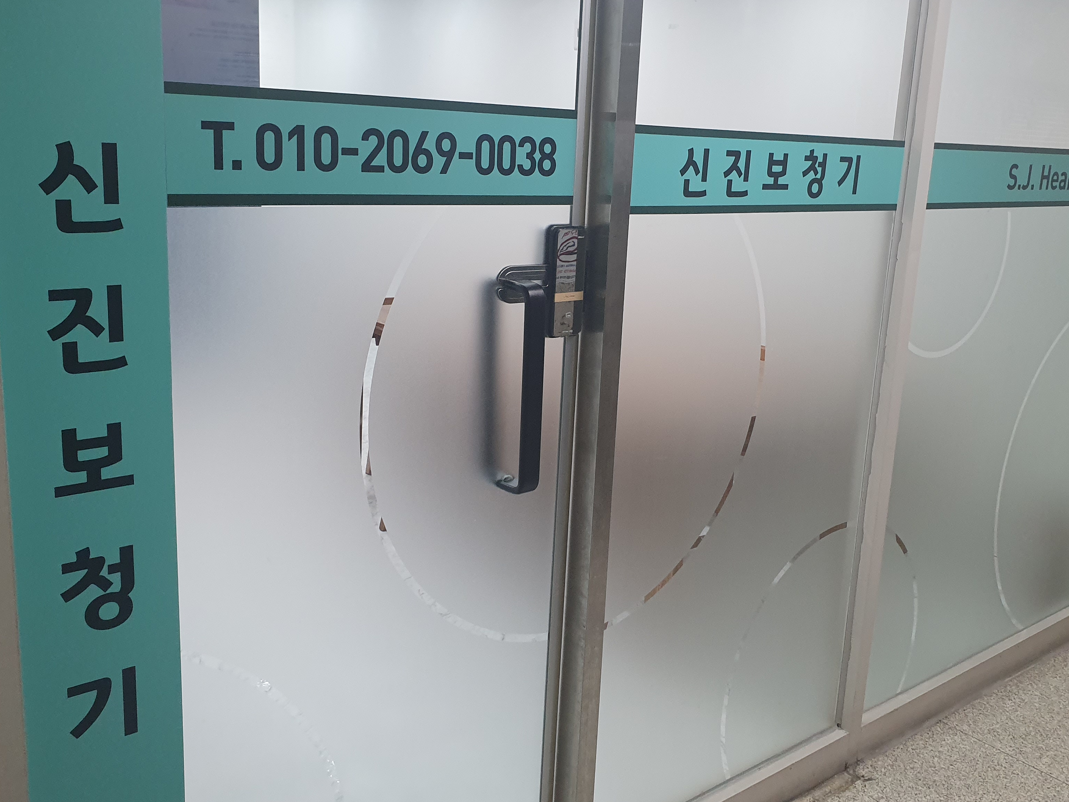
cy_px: 387
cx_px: 595
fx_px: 1050
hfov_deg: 53.8
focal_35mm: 34
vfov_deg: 41.8
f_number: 2.4
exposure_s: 1/120
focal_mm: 4.32
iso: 250
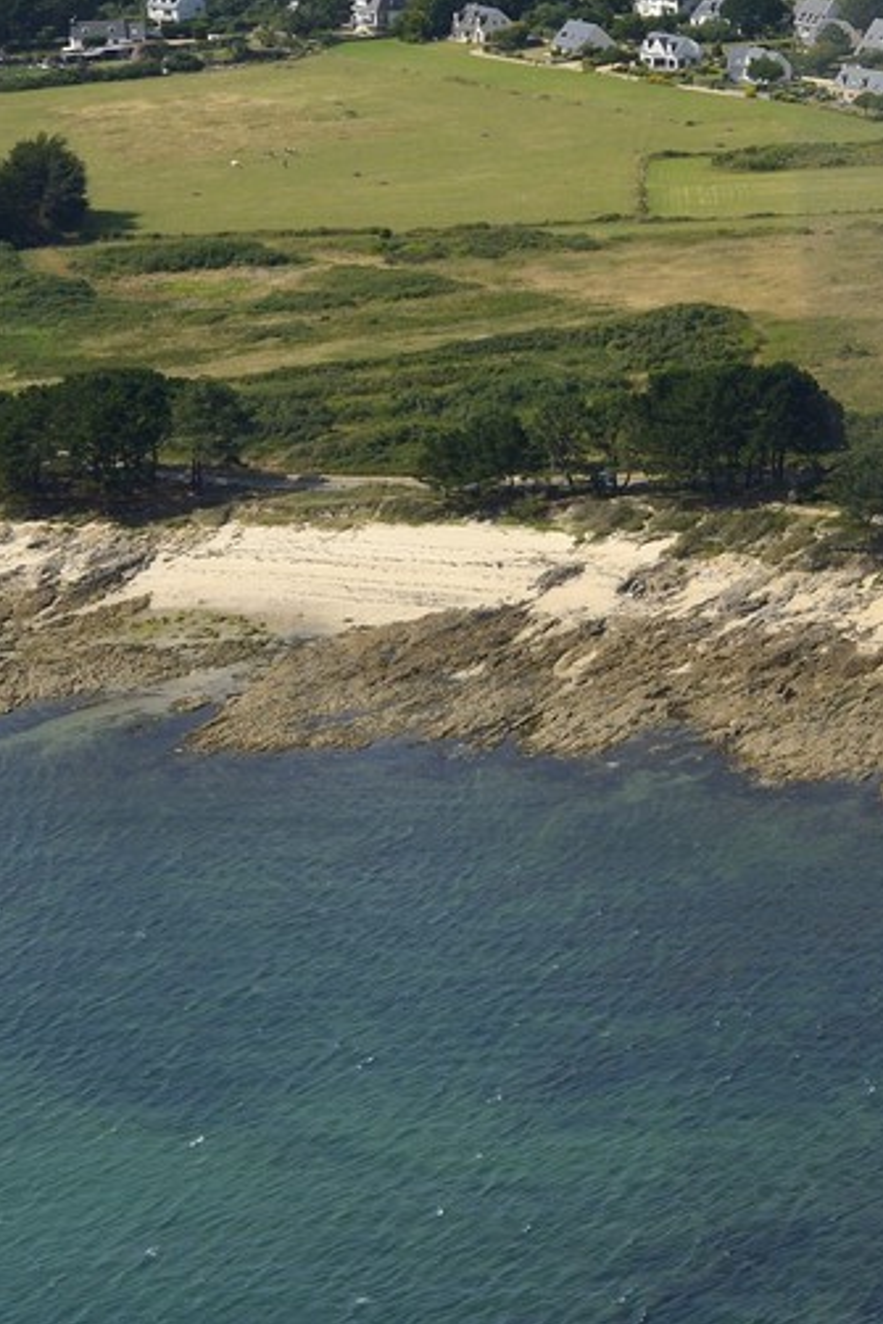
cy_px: 158
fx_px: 4448
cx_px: 1871
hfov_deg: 10.3
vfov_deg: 16.7
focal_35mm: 121
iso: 400
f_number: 9
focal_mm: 38
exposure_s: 1/1000
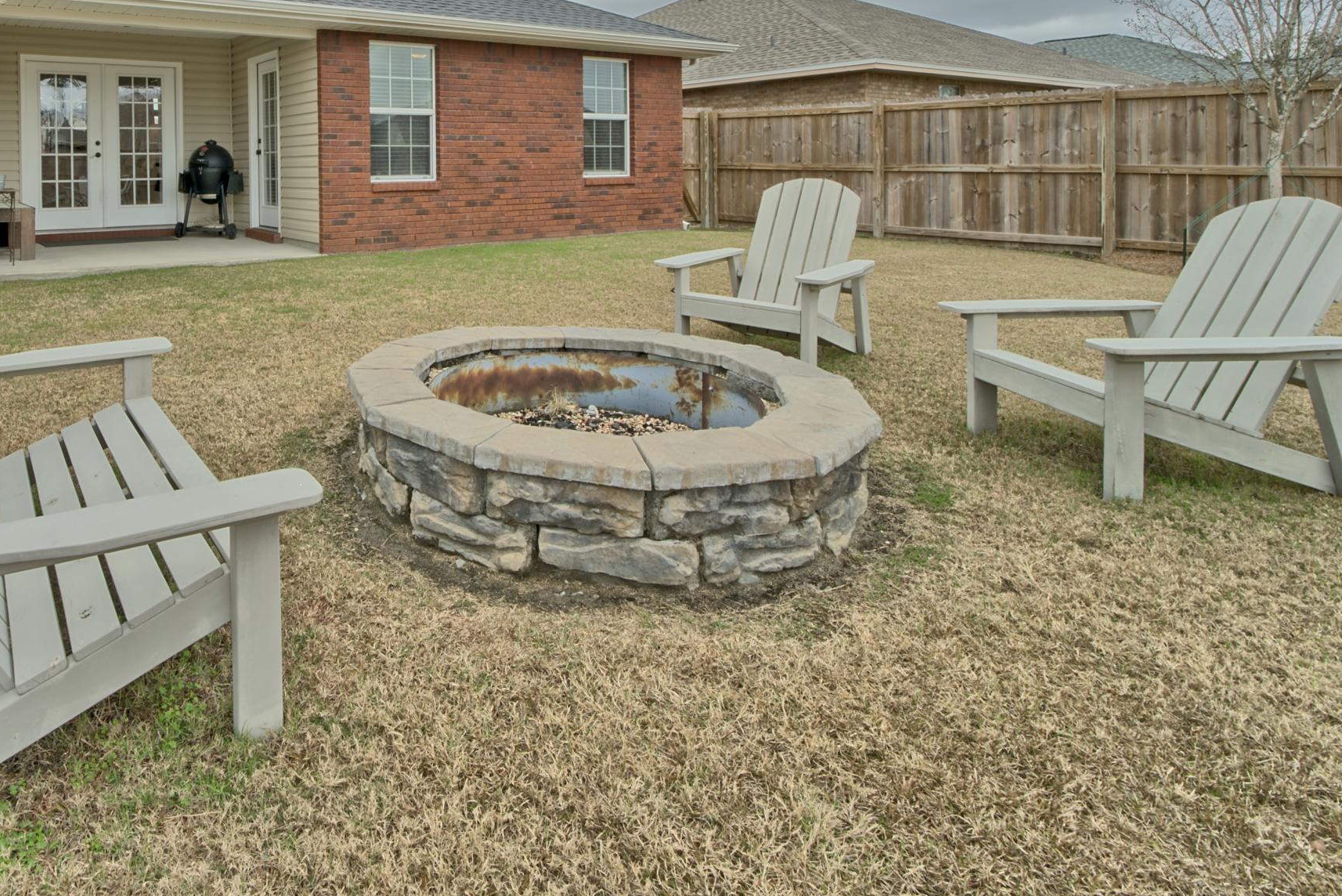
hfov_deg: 75.6
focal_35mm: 21
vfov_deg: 55.4
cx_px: 345
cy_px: 182
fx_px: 783
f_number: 19
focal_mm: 12
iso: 200
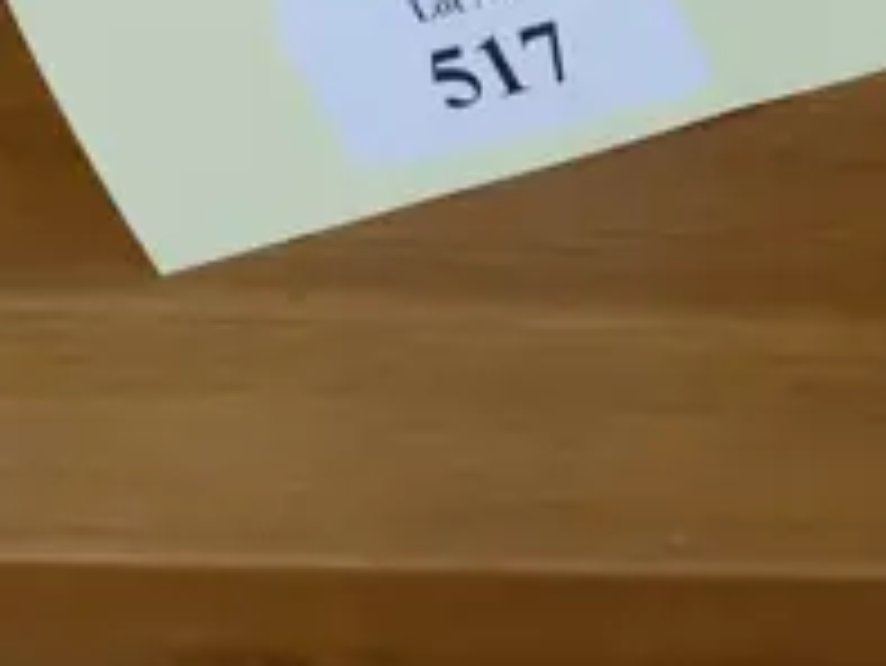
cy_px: -547
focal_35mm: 187
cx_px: 324
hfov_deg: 10.6
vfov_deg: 7.7
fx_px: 4789
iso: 400
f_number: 4
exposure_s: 1/60
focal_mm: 18
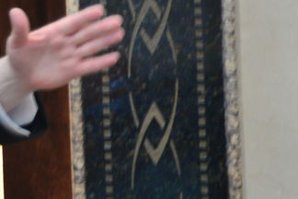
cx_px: -313
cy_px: -106
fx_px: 10735
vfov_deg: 1.1
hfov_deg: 1.6
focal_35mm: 1297
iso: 1600
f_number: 5.6
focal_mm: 300
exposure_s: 1/100
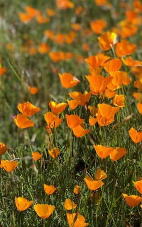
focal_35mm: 123
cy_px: 148
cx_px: 123
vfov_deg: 16.9
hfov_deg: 10.6
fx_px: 762
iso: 20
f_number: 2.8
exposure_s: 1/495
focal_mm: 6.6
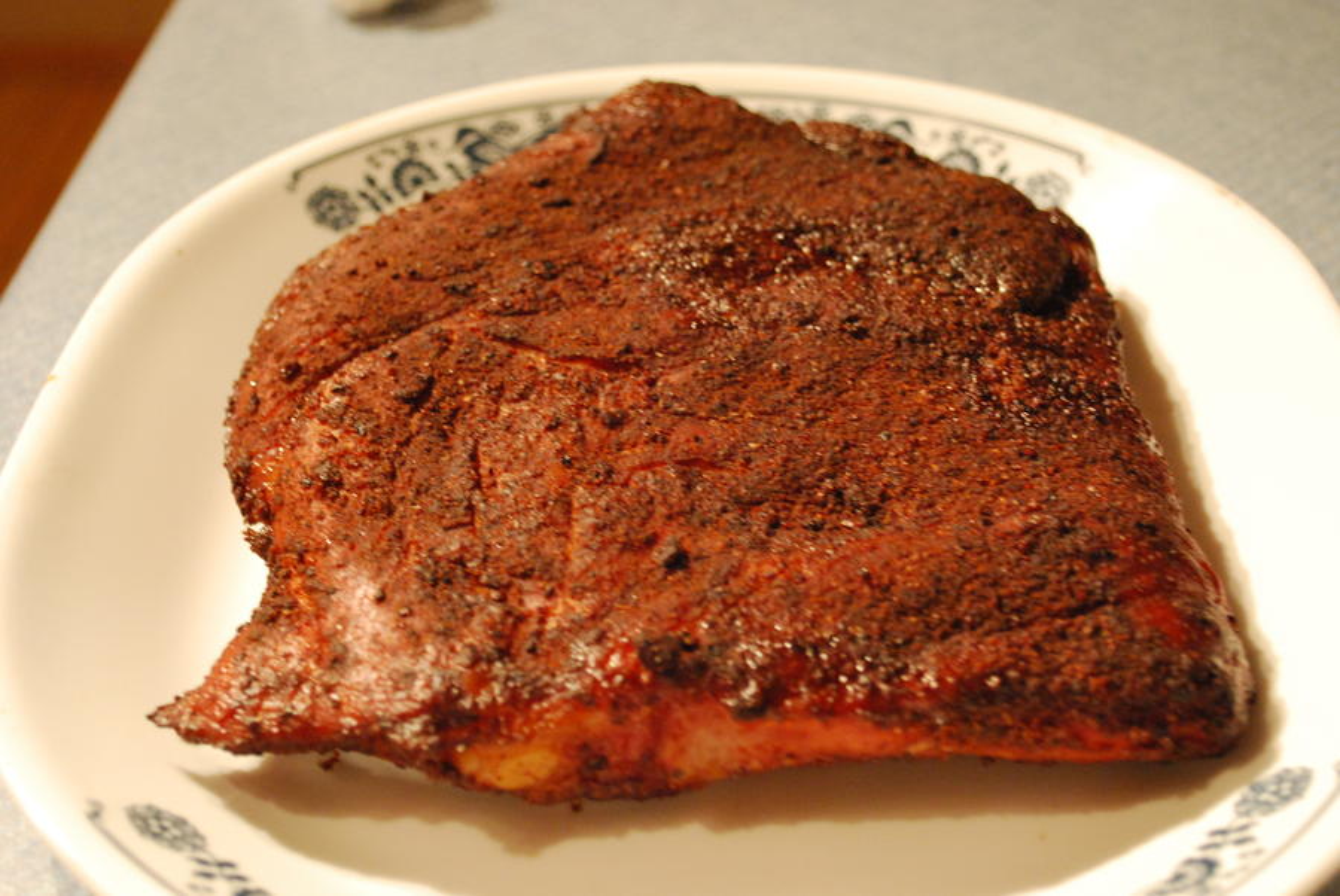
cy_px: 448
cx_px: 670
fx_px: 1956
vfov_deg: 25.8
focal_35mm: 52
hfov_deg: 37.8
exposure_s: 1/8
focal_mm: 35
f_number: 5.3
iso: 1600
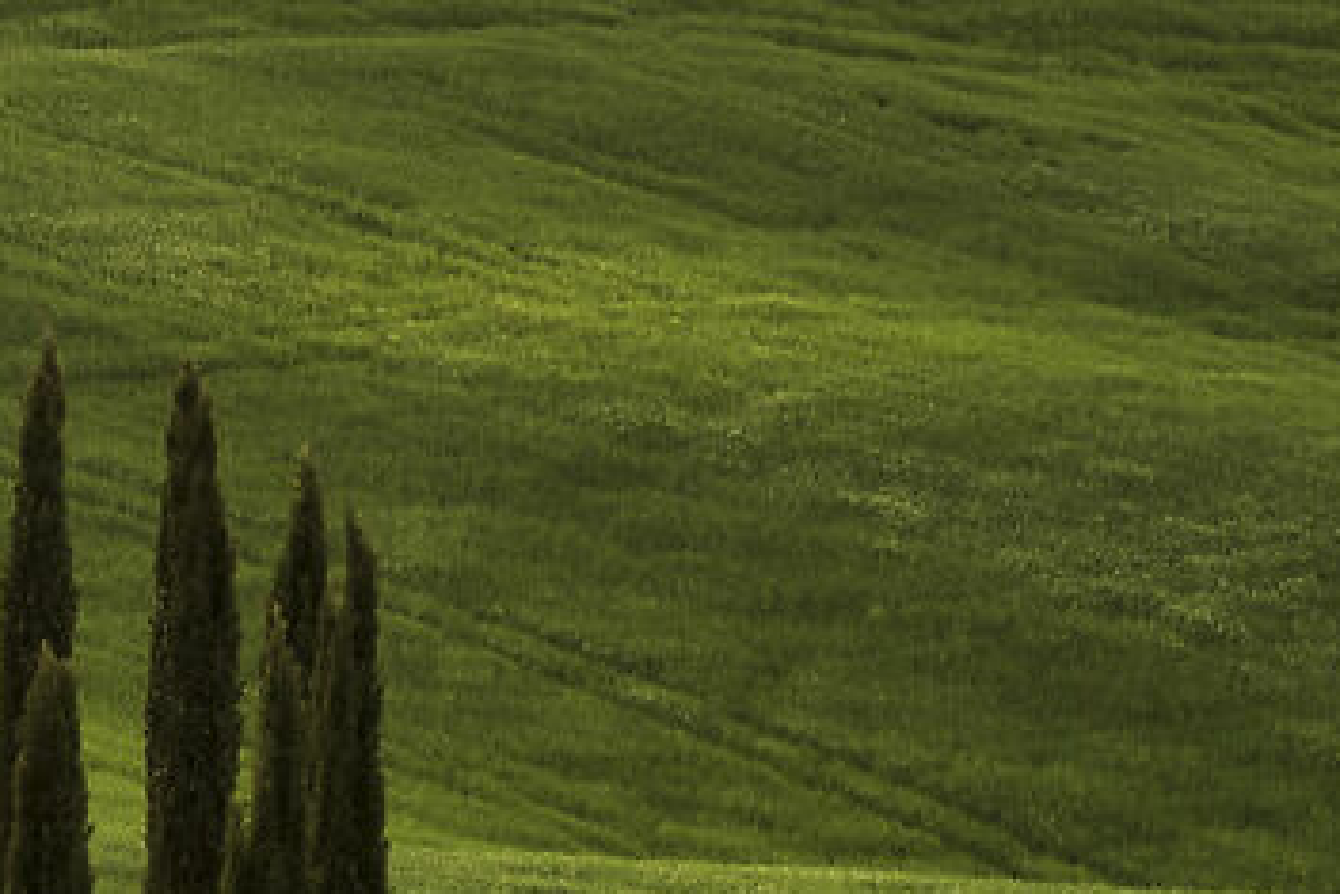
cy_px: -148
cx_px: -2014
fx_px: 25357
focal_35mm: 681
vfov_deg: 2.0
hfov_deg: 3.0
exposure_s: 1/15
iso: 100
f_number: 16
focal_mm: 100
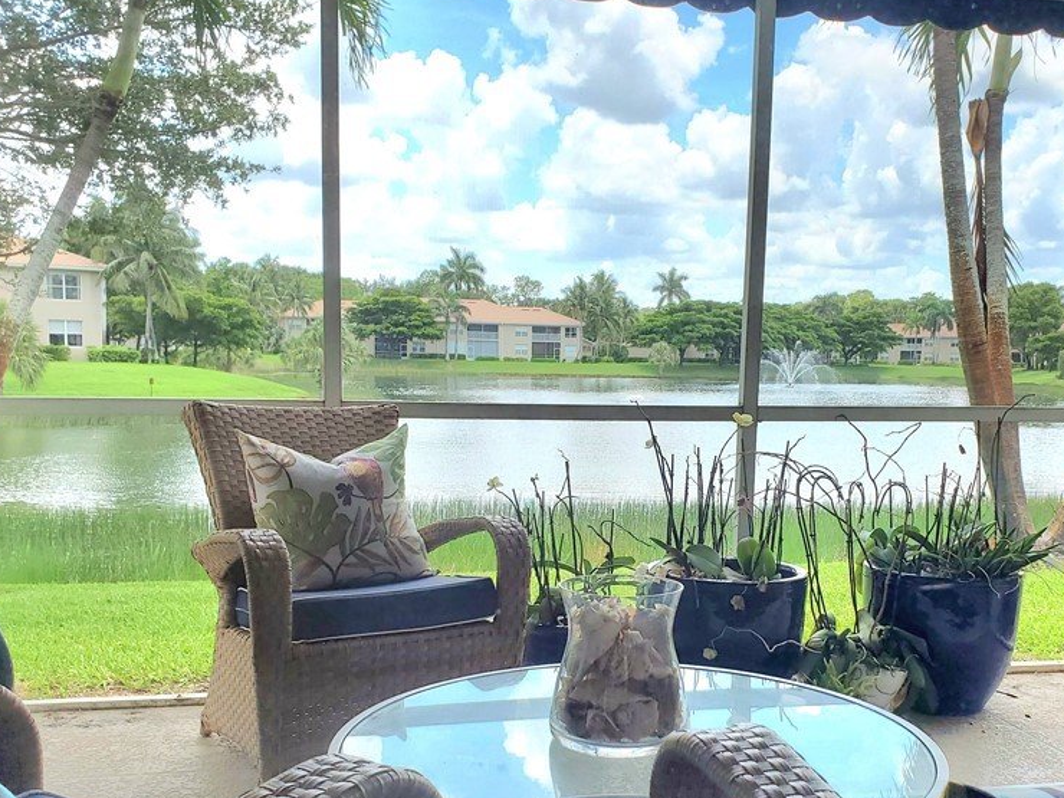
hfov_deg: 51.3
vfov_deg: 39.3
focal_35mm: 36
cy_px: 509
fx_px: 1107
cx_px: 578
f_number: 2.4
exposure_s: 1/625
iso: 50
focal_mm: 4.3
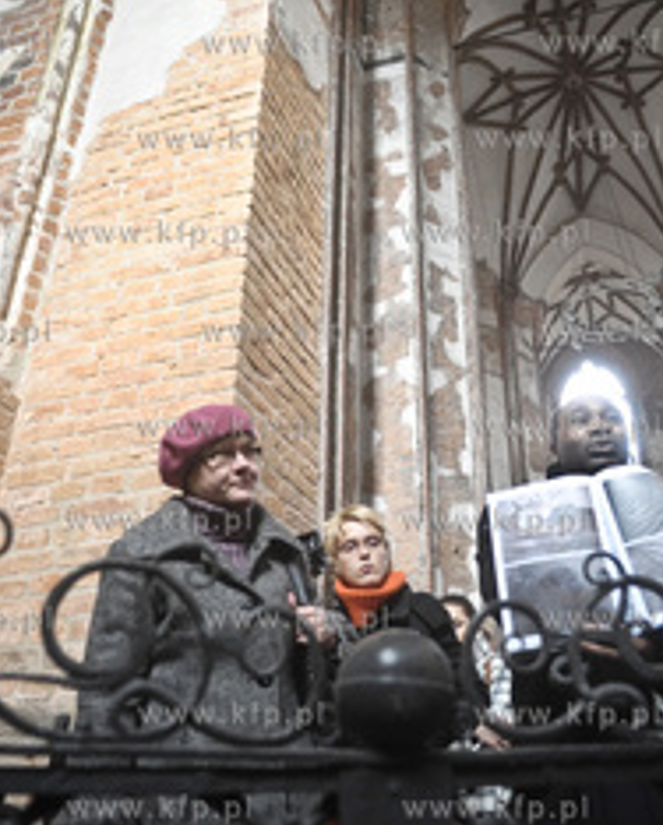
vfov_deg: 55.5
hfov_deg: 45.5
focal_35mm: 32
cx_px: 420
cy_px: 377
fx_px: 783
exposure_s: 1/160
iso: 1600
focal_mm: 20
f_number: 3.2
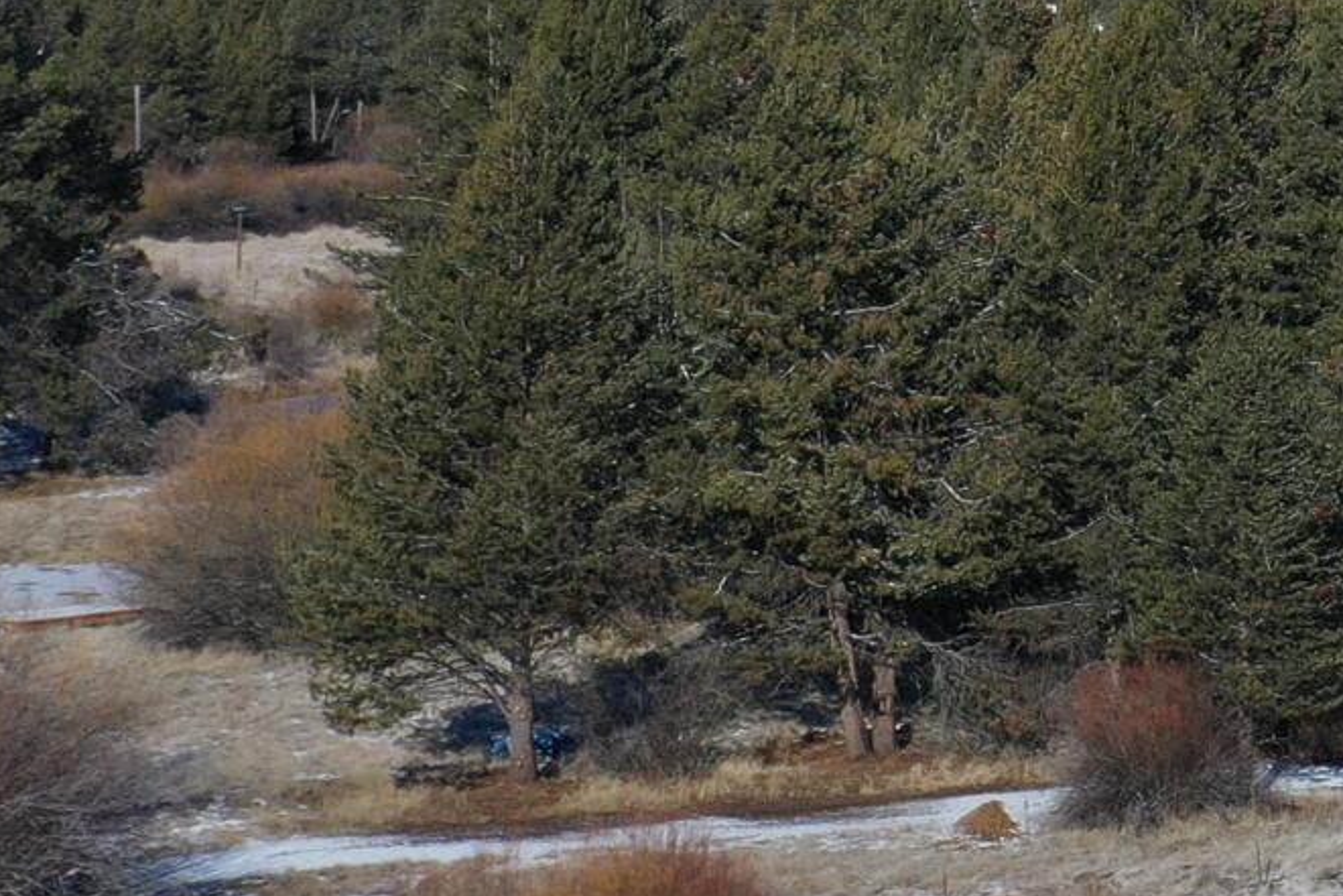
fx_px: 4739
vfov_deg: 10.6
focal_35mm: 127
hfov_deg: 13.3
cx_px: 2899
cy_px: -284
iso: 100
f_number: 6.3
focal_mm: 10.26
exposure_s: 1/640
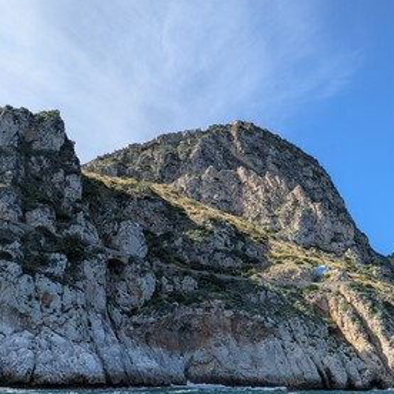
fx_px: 412
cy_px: 218
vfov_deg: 51.0
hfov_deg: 51.0
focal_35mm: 32
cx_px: 213
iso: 46
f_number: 1.89
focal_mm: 5.43
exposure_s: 1/1733
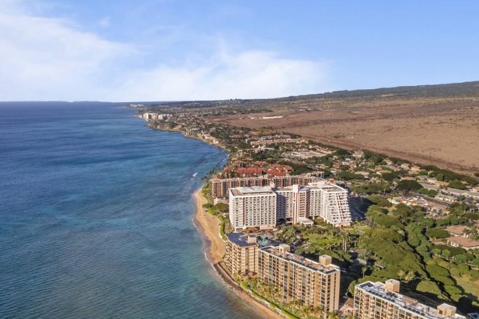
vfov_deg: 38.6
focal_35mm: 34
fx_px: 452
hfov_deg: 55.8
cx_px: 251
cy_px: 204
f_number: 2.8
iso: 110
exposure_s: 1/180
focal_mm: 8.38
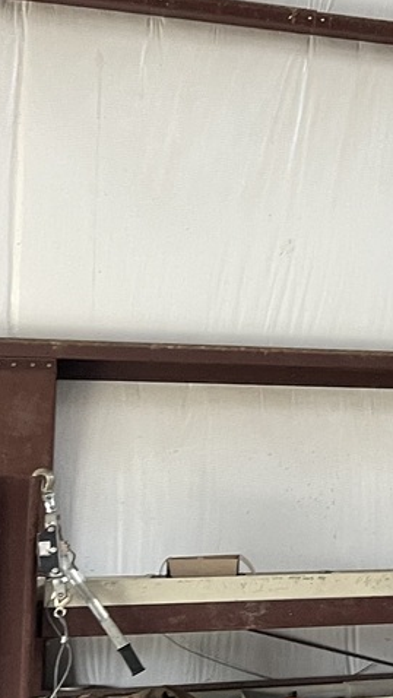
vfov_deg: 25.9
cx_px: 980
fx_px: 1519
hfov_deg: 11.7
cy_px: 386
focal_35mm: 82
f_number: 1.6
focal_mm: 5.1
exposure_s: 1/60
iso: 200
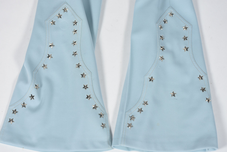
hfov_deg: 26.0
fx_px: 492
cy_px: 76
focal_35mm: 78
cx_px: 114
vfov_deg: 17.5
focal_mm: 52
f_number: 10
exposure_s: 1/125
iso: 200
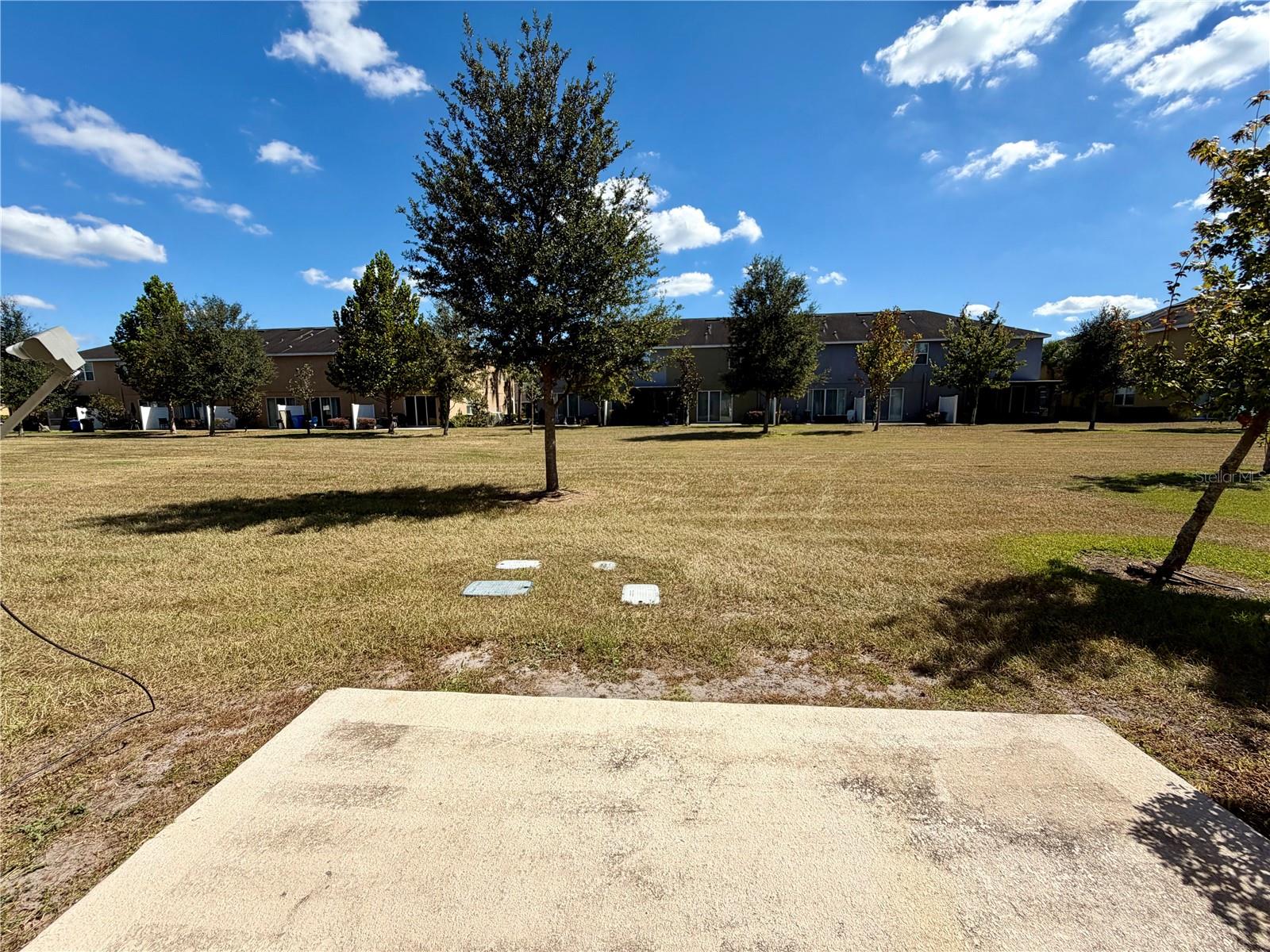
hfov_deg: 102.1
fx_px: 514
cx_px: 635
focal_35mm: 14
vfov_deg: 85.7
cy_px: 476
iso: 20
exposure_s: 1/1464
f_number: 2.2
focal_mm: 2.22
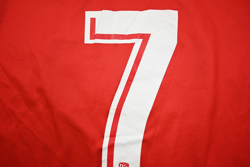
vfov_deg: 53.2
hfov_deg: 73.7
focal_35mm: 24
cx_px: 125
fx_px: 167
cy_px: 84
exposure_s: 1/125
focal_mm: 24
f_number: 4.5
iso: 200
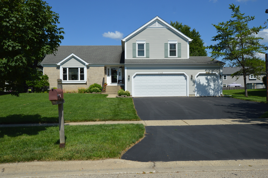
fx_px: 223
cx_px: 134
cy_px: 89
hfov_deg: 62.0
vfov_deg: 43.5
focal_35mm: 30
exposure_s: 1/320
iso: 100
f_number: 9
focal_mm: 20
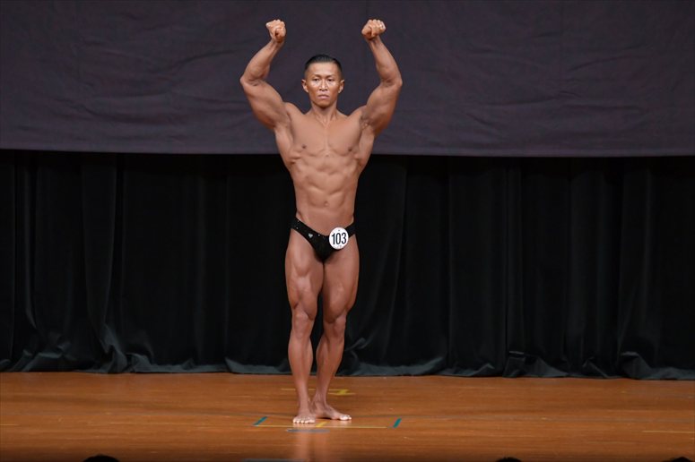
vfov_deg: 5.1
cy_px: 231
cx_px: 348
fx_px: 5210
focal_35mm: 270
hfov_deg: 7.6
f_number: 5.6
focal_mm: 180
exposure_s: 1/400
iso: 4000
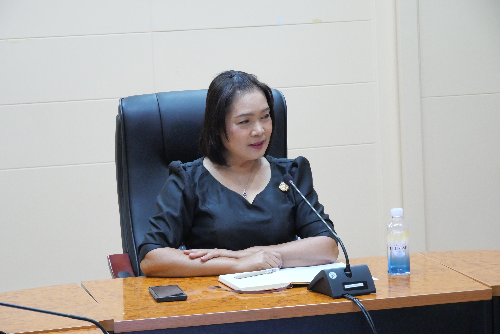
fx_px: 1723
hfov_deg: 16.5
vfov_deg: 11.1
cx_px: 250
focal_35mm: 124
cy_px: 167
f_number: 5.6
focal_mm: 60
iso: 3200
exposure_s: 1/30
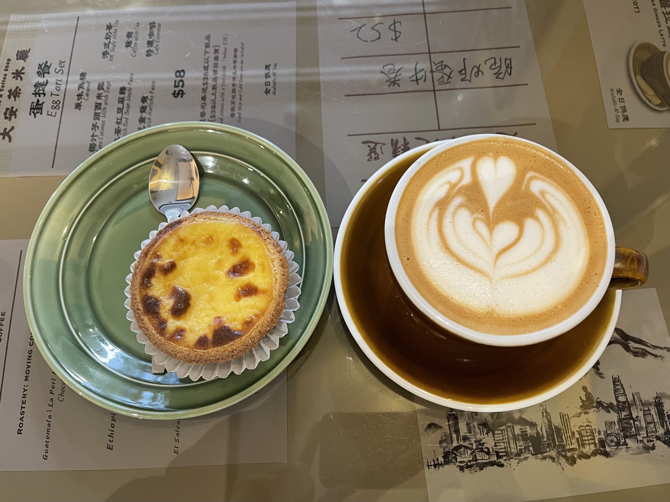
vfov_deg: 53.1
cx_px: 335
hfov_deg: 67.3
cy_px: 251
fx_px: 503
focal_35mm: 26
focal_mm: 5.1
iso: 250
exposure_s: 1/50
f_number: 1.6
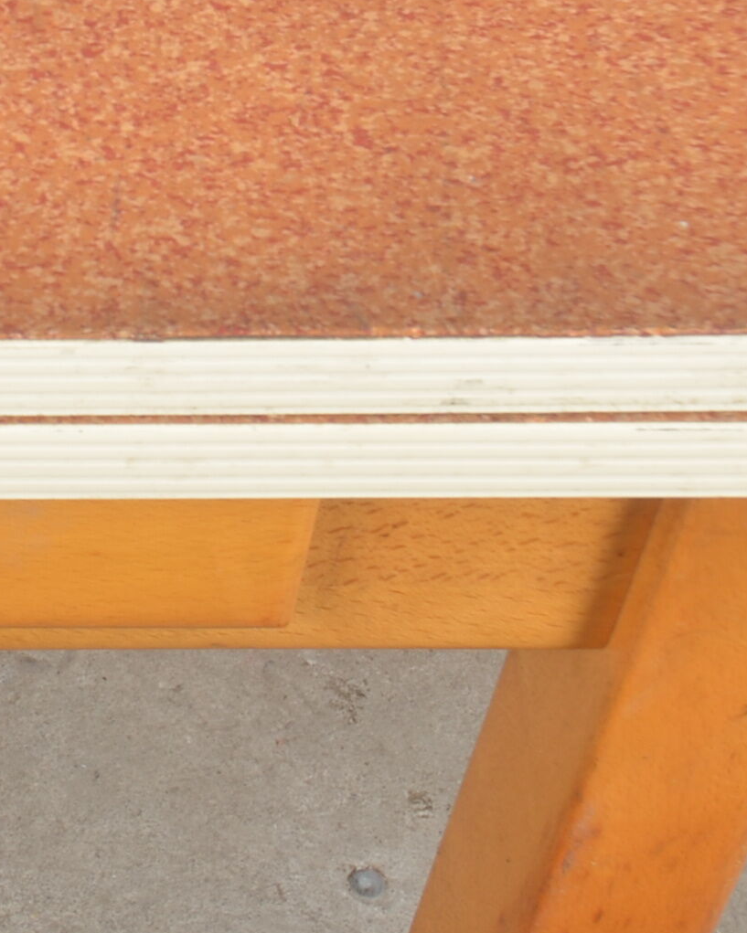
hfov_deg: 11.9
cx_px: -483
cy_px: -150
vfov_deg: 15.3
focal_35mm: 122
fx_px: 3371
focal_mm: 24
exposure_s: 1/125
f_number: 11
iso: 100
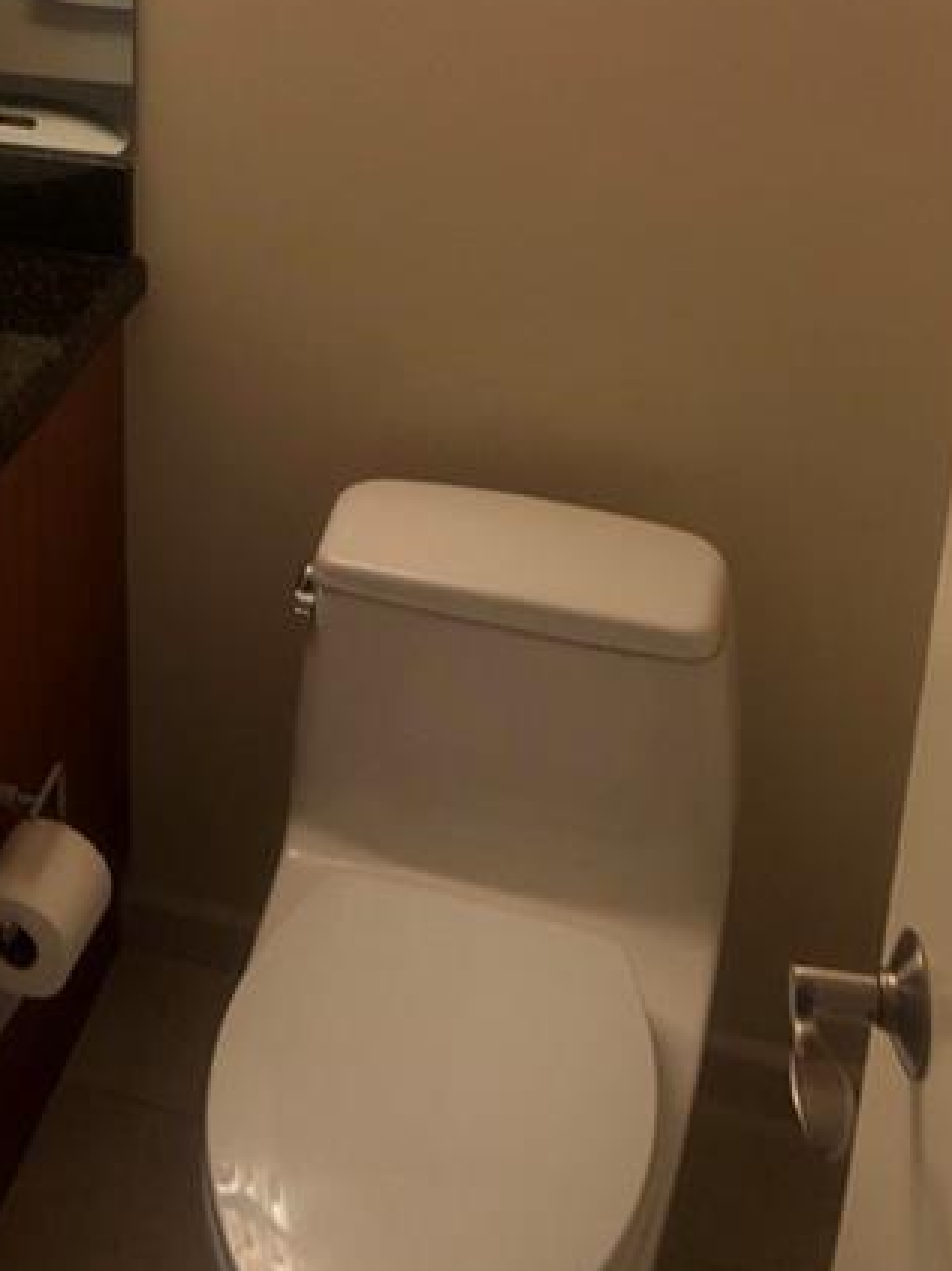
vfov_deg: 35.5
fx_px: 1872
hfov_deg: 27.6
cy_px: 151
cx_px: 114
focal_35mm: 51
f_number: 1.8
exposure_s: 1/120
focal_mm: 4
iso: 64
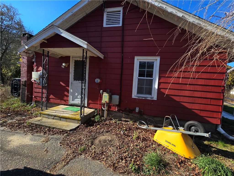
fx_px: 88
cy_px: 88
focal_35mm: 13
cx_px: 117
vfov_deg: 89.9
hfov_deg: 106.2
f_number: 2.2
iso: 50
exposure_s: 1/1441
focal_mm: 2.2
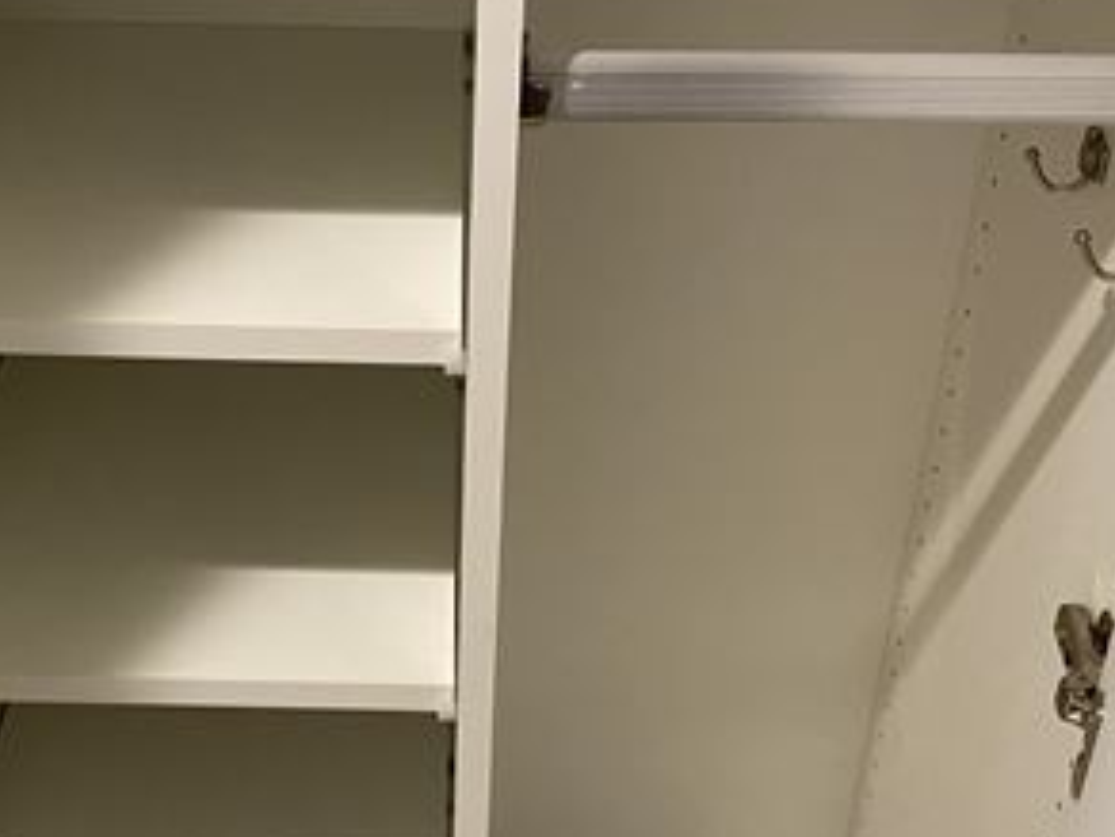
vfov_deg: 25.5
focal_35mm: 57
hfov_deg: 33.4
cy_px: 554
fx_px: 1836
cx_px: 359
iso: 320
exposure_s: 1/50
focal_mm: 4.25
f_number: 1.8
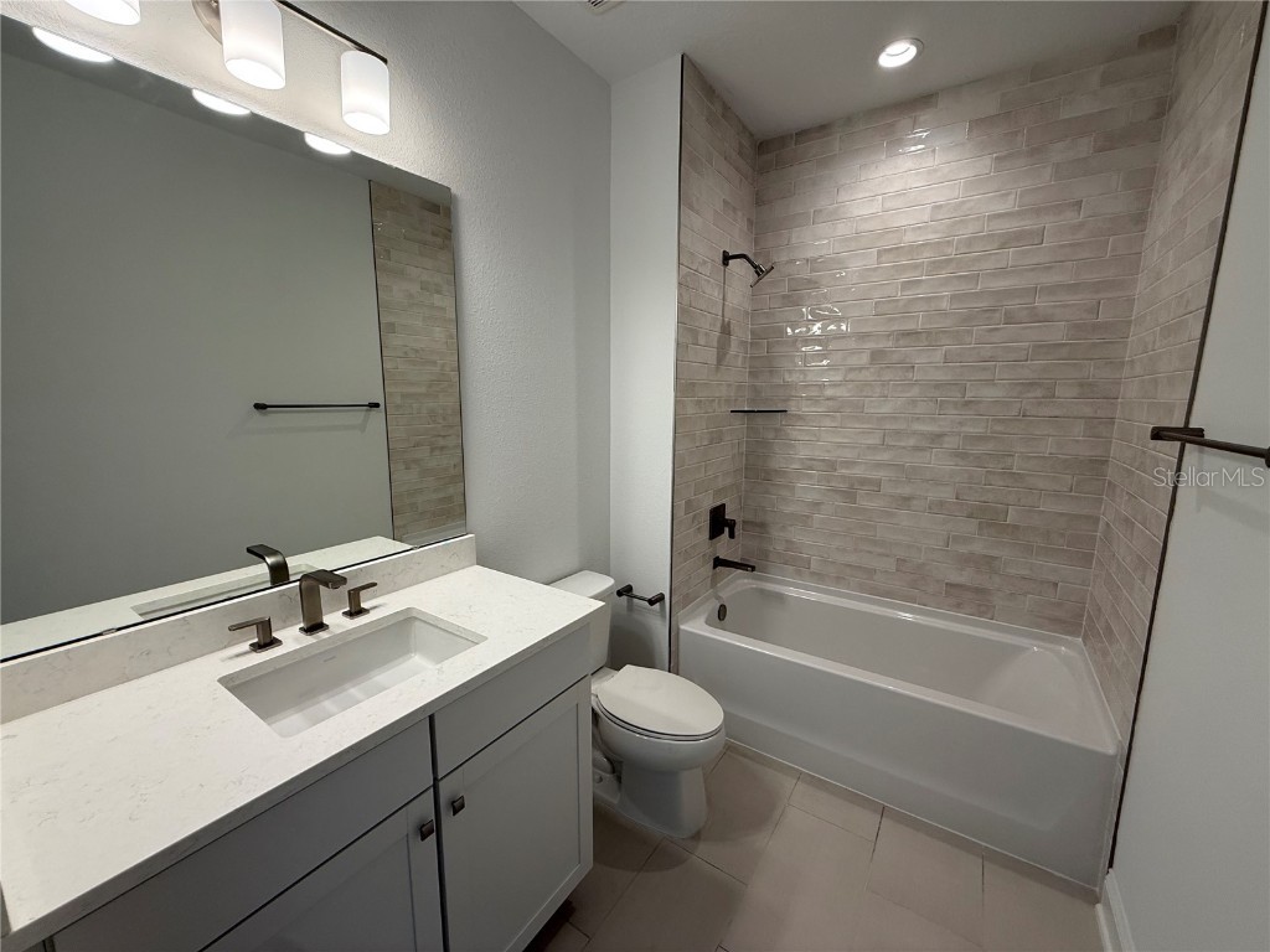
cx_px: 635
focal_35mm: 14
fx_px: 514
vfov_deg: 85.7
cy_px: 476
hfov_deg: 102.1
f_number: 2.2
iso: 80
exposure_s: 1/120
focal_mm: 2.22
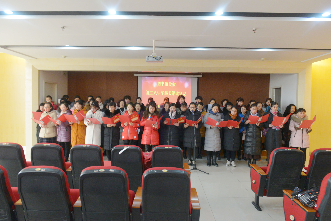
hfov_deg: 73.7
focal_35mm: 24
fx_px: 221
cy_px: 110
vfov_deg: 53.2
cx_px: 166
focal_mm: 24
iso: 800
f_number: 5.6
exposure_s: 1/15
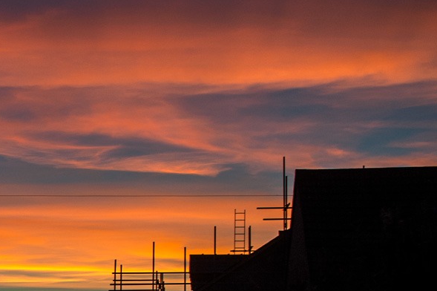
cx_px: -148
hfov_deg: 19.6
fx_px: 1153
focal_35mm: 95
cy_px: 347
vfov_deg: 14.0
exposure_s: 1/640
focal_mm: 35
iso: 800
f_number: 4
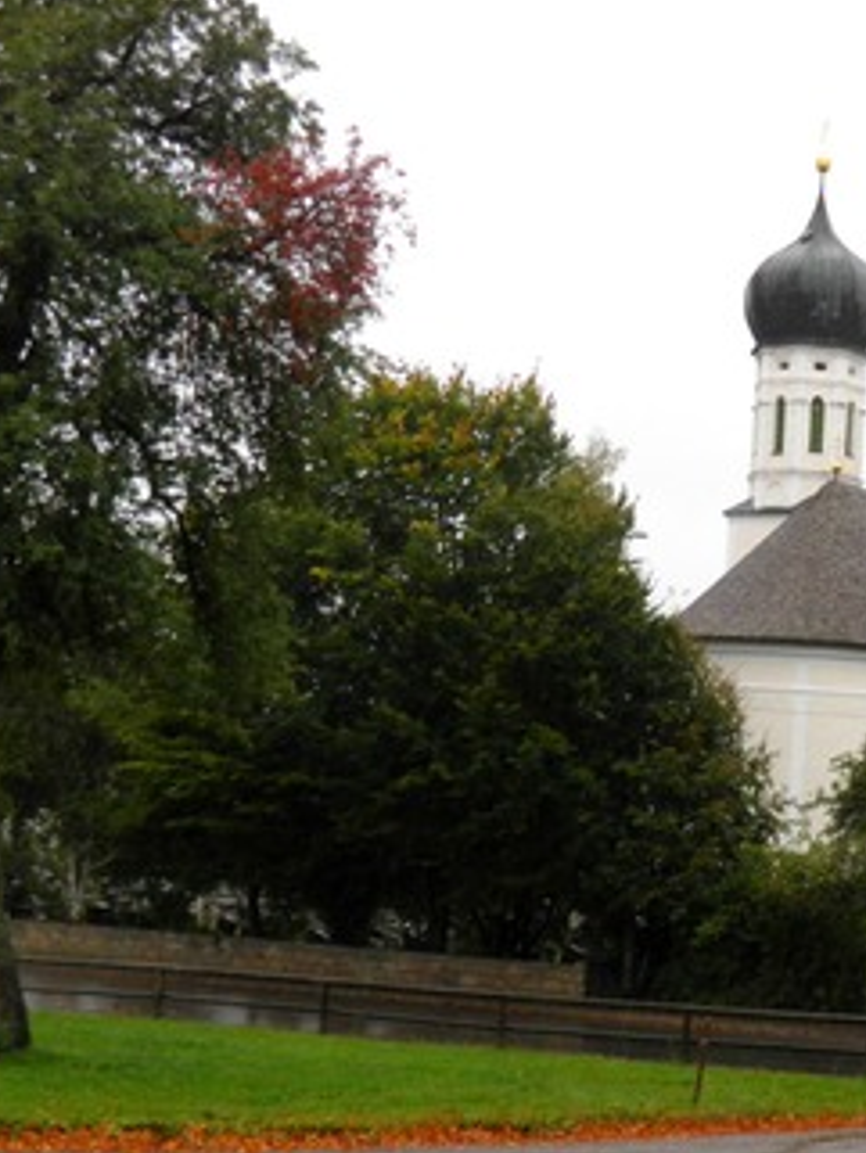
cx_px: 837
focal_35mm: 68
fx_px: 2267
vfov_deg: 28.4
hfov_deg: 21.0
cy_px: 726
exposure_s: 1/60
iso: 100
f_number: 4.5
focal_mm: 7.1
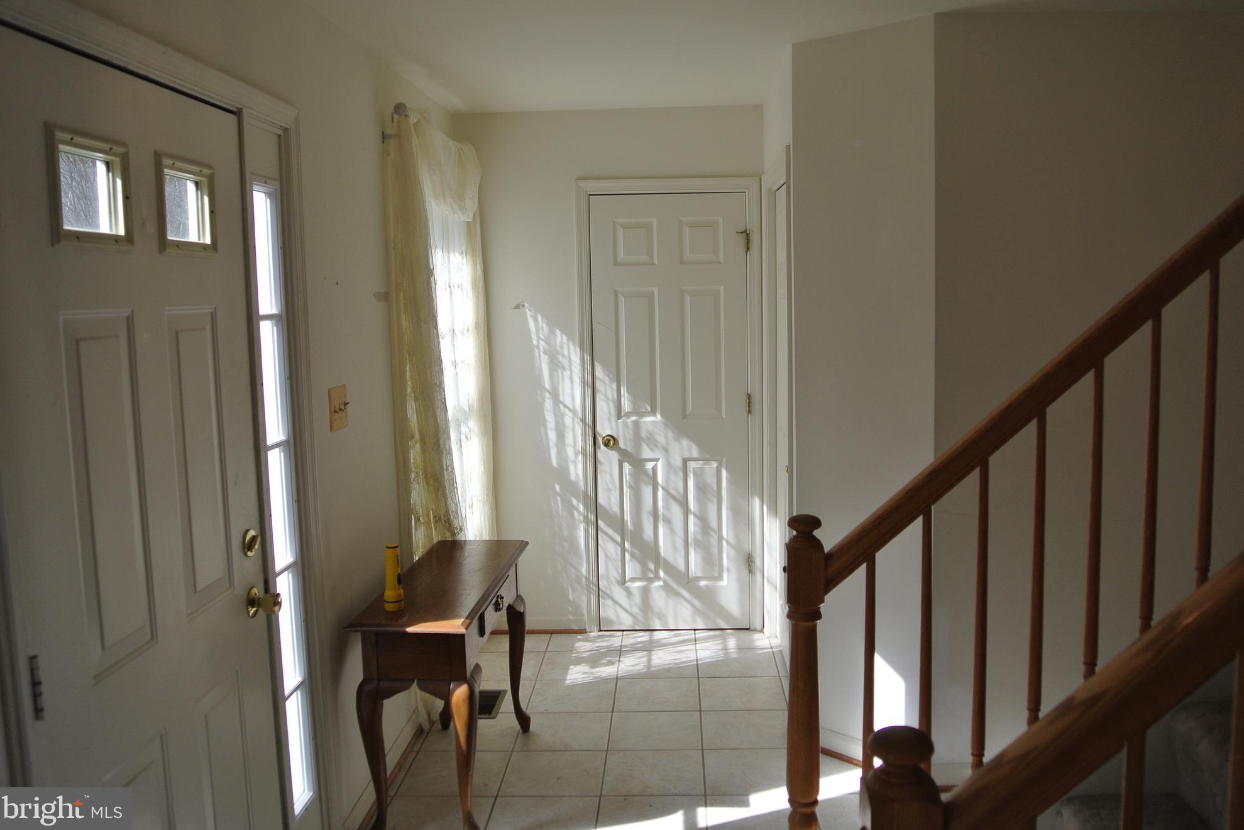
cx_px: 636
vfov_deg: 45.0
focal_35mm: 29
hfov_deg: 63.6
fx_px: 1002
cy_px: 402
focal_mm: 10.7
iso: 100
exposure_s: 1/250
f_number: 4
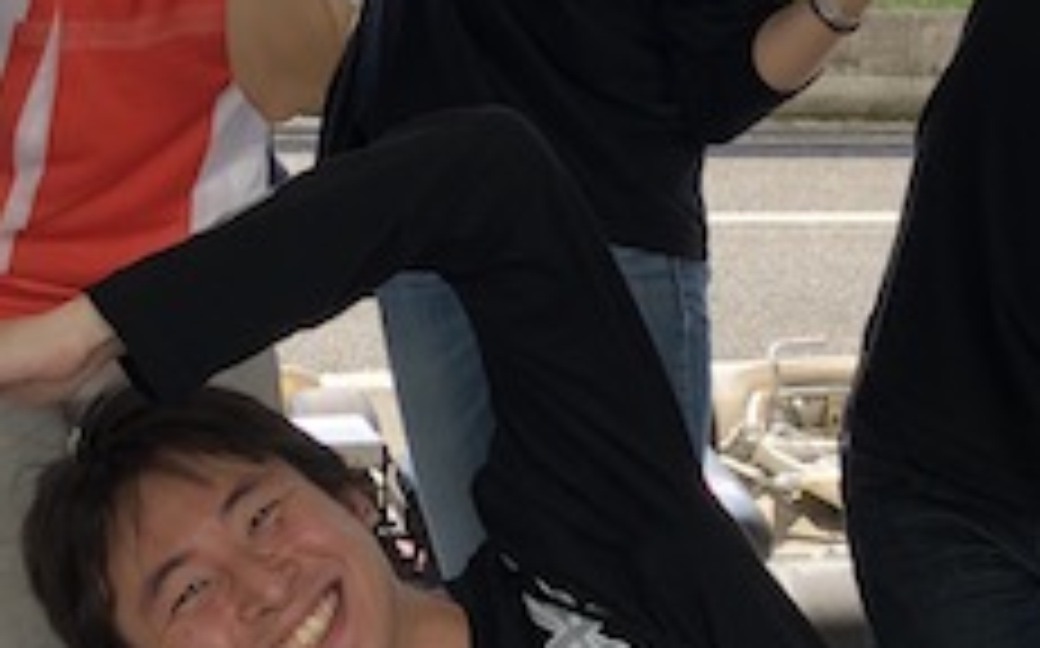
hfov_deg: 20.1
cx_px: 702
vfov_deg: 12.6
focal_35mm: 103
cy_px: 158
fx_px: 2917
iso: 20
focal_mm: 4
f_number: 1.8
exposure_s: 1/306
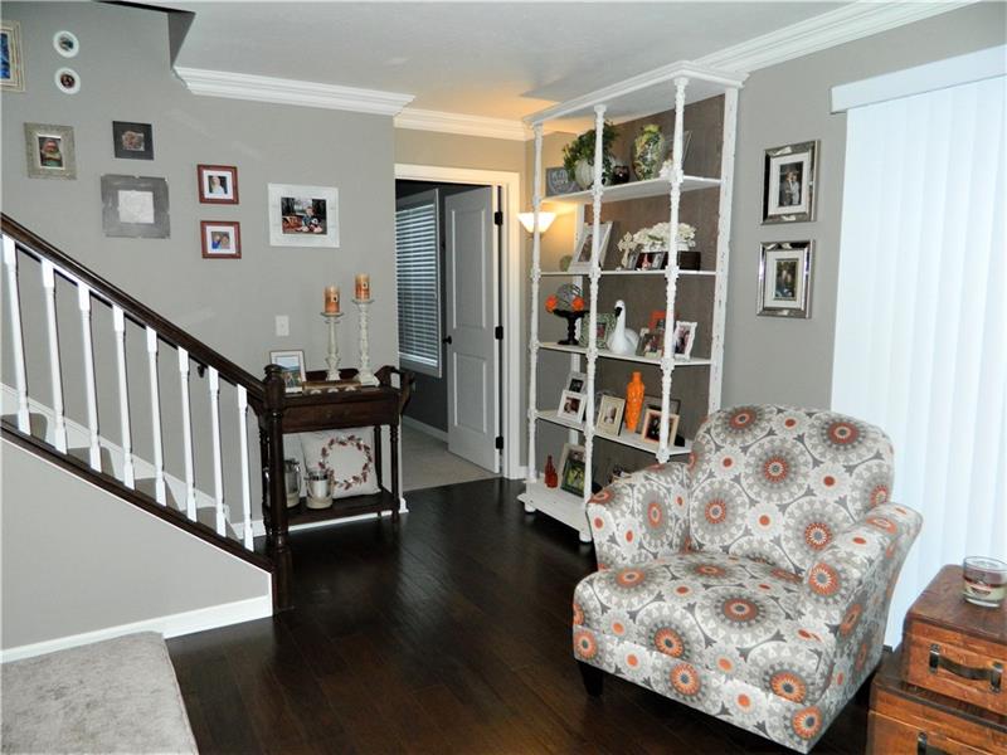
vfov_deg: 54.9
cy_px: 378
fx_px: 727
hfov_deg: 69.4
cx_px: 504
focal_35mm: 25
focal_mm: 4.5
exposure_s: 1/30
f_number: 3.1
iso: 220
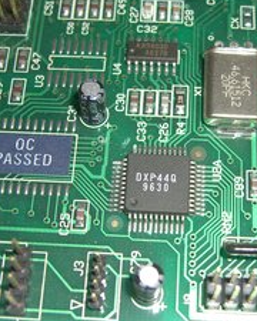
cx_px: 147
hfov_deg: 23.1
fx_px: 628
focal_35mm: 66
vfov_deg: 28.6
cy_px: 195
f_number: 2.8
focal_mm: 7.9
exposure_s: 1/60
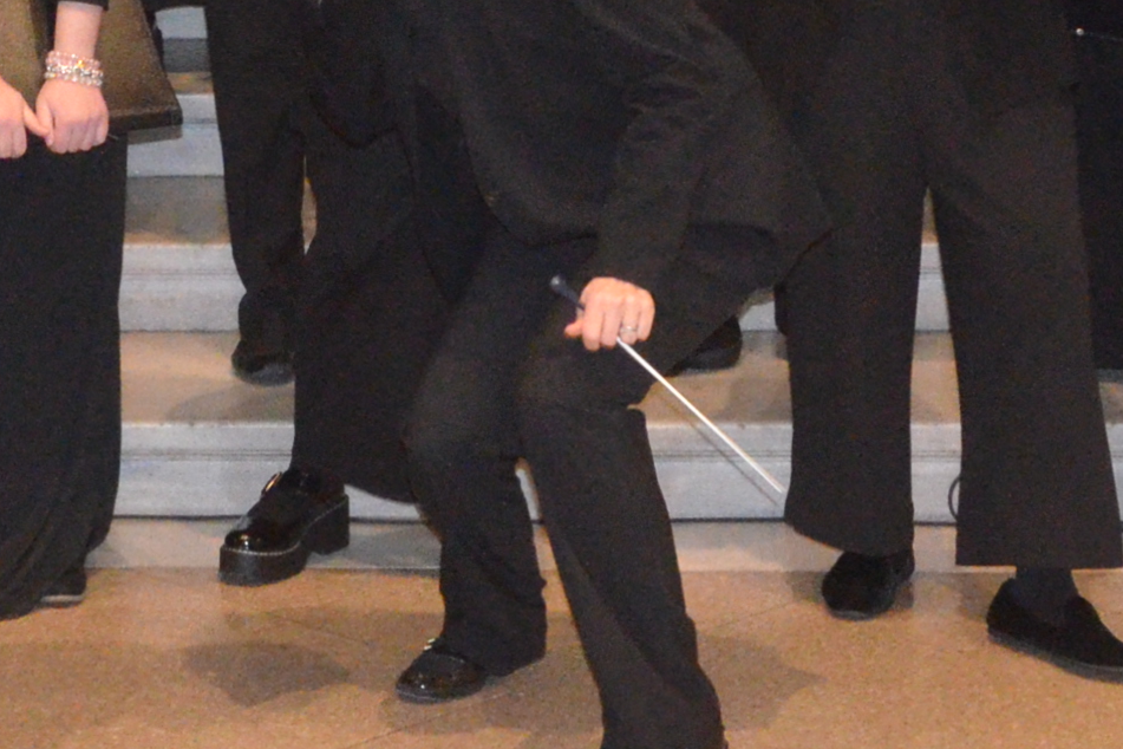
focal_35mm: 128
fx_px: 3993
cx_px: -34
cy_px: -391
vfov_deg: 10.3
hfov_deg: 15.7
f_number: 7.1
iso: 4500
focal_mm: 22
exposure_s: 1/60
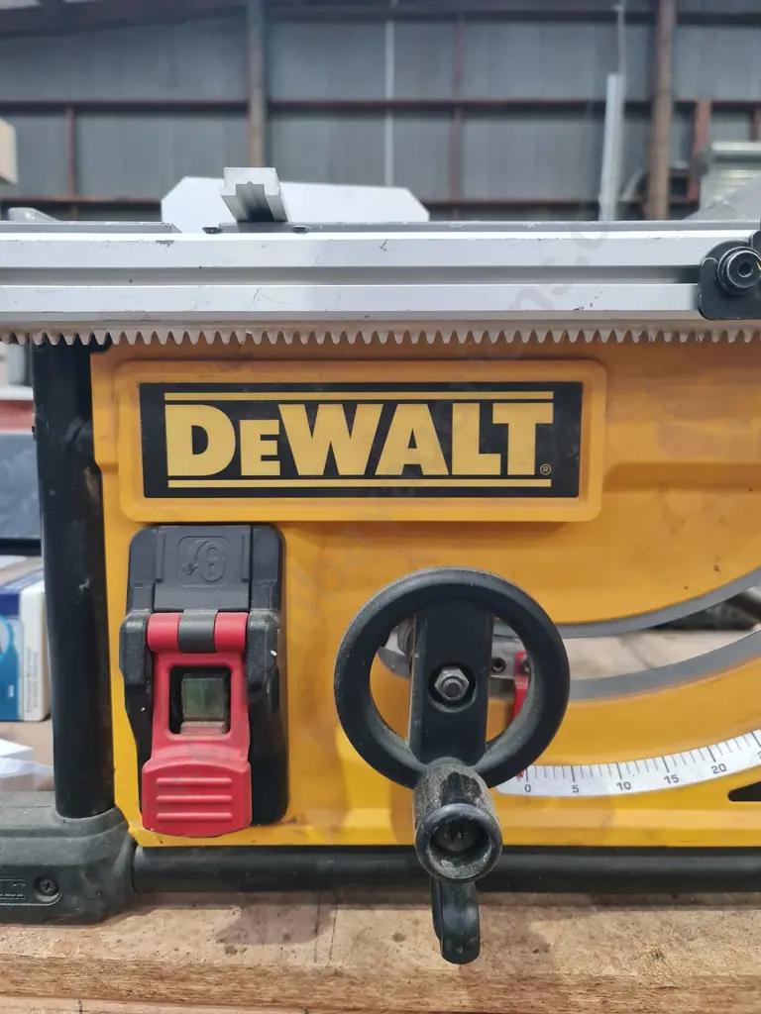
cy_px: 507
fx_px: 733
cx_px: 380
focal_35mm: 25
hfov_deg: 54.9
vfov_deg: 69.4
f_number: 1.8
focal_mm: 7
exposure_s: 1/100
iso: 320
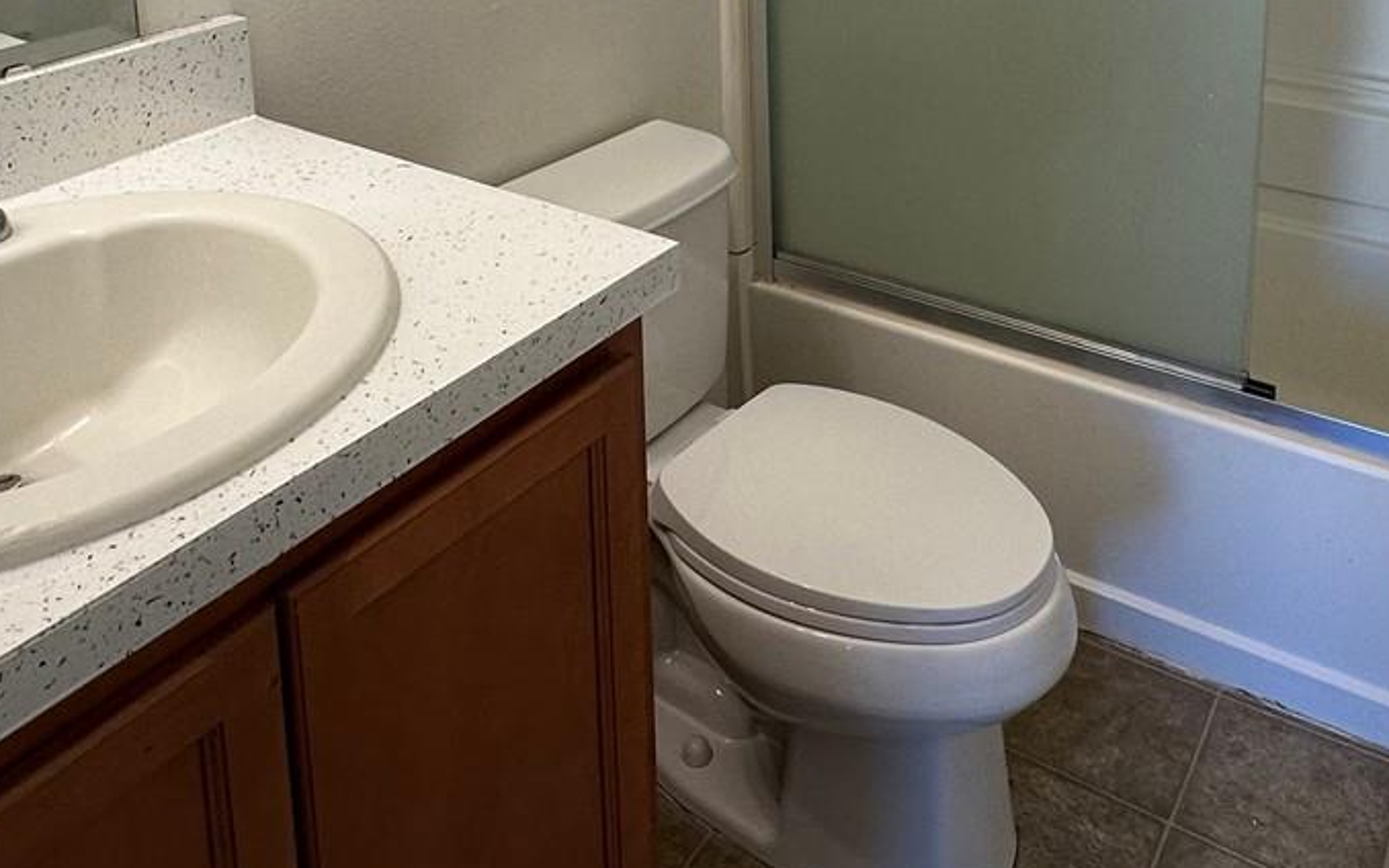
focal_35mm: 35
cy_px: -102
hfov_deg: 55.1
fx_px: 1325
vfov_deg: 31.8
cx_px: 791
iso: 100
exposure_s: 1/120
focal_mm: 2.22
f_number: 2.2
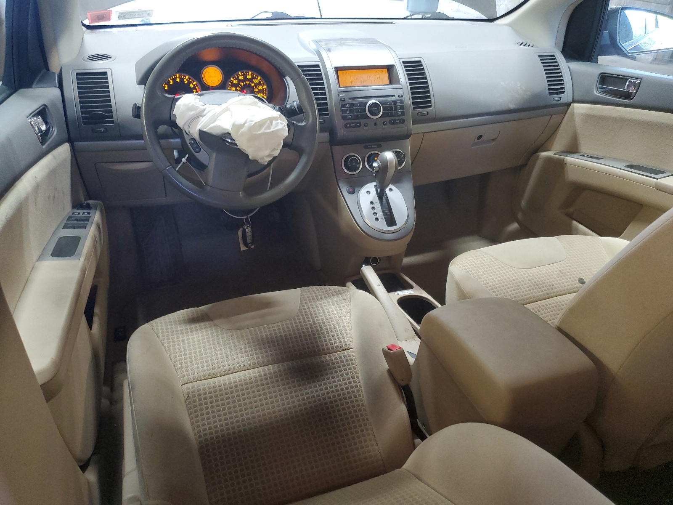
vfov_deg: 53.1
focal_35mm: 26
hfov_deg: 67.3
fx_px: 505
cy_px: 252
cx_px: 336
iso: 168
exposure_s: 1/60.2
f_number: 1.5
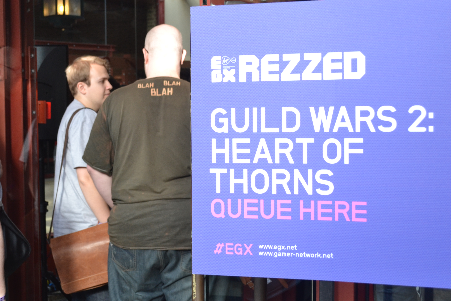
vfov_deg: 22.7
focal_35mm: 60
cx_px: 162
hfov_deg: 33.4
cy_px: 133
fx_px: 748
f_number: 5.6
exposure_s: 1/60
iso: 400
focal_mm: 29
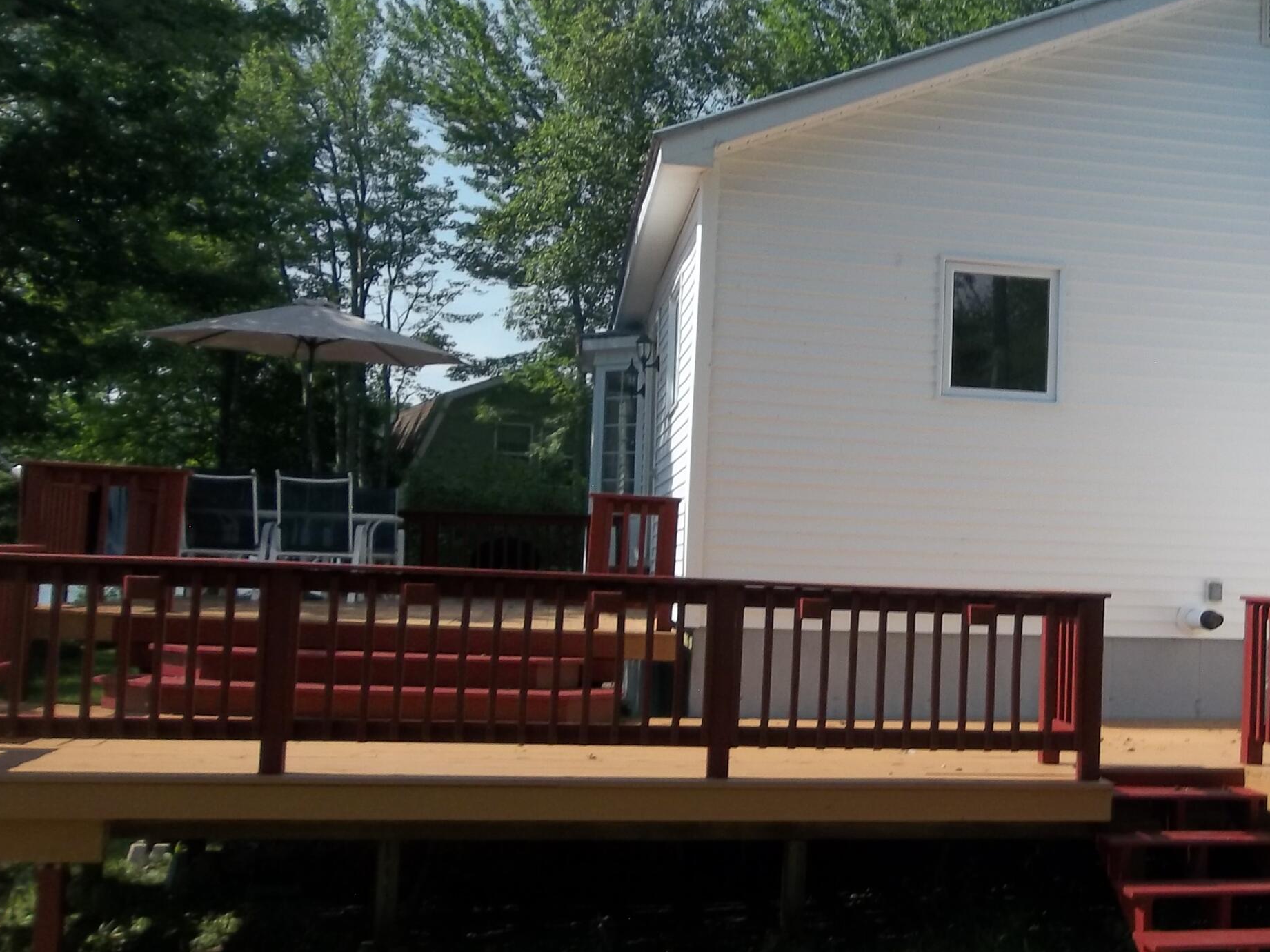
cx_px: 986
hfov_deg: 41.4
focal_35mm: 44
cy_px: 460
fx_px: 1614
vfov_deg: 32.9
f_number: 8.9
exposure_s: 1/200
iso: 80
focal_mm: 4.9
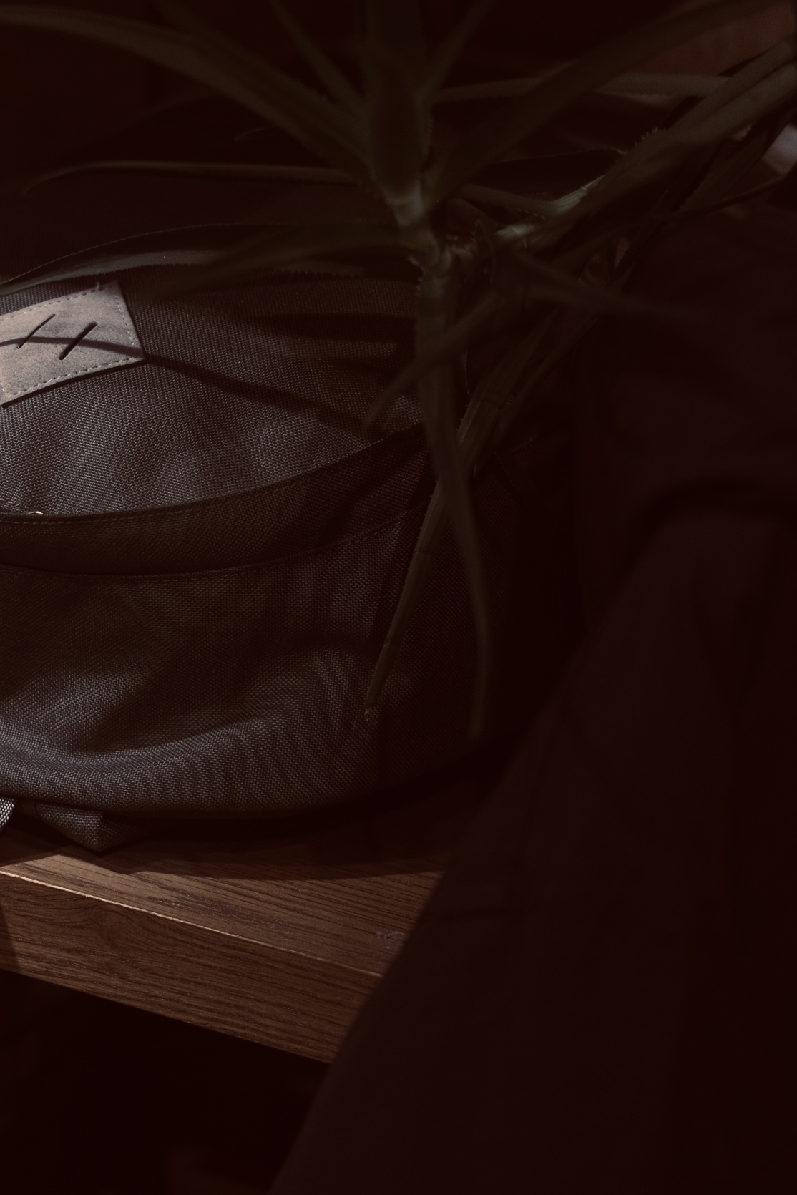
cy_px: 489
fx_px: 3286
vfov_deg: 20.6
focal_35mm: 99
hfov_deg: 13.7
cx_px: 133
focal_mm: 35
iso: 320
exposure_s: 1/300
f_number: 1.4
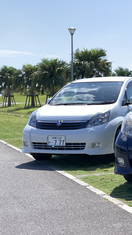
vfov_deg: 27.9
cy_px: 117
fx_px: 473
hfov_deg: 15.5
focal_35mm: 76
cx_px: 144
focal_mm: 6
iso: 16
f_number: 2.4
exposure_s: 1/410
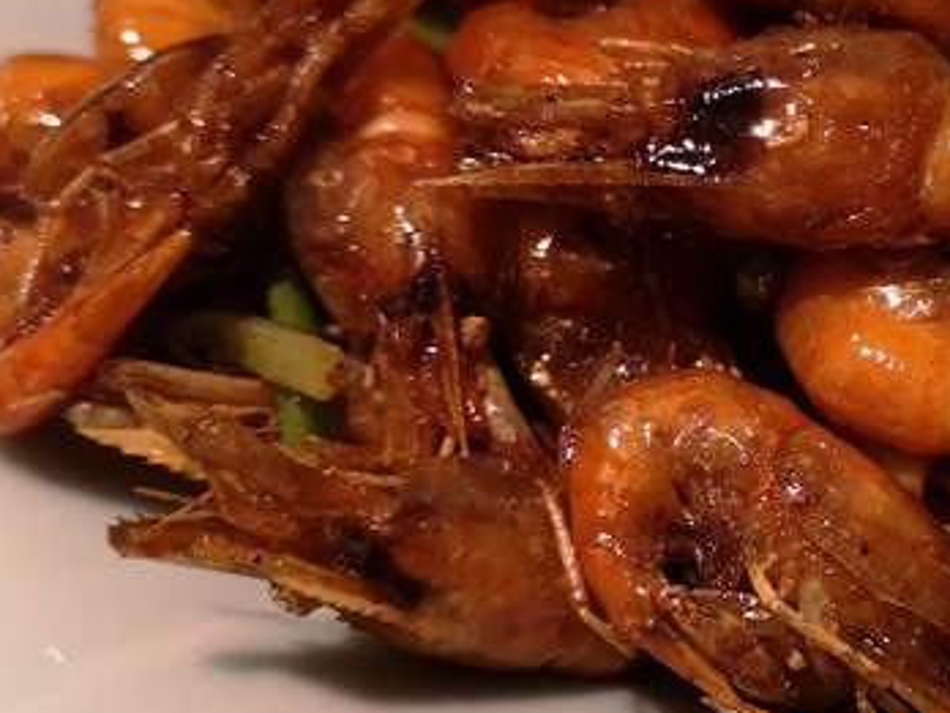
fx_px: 1702
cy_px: 306
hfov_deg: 30.1
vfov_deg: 23.6
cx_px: 824
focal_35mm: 62
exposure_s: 1/100
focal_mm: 3.95
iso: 640
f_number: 1.8
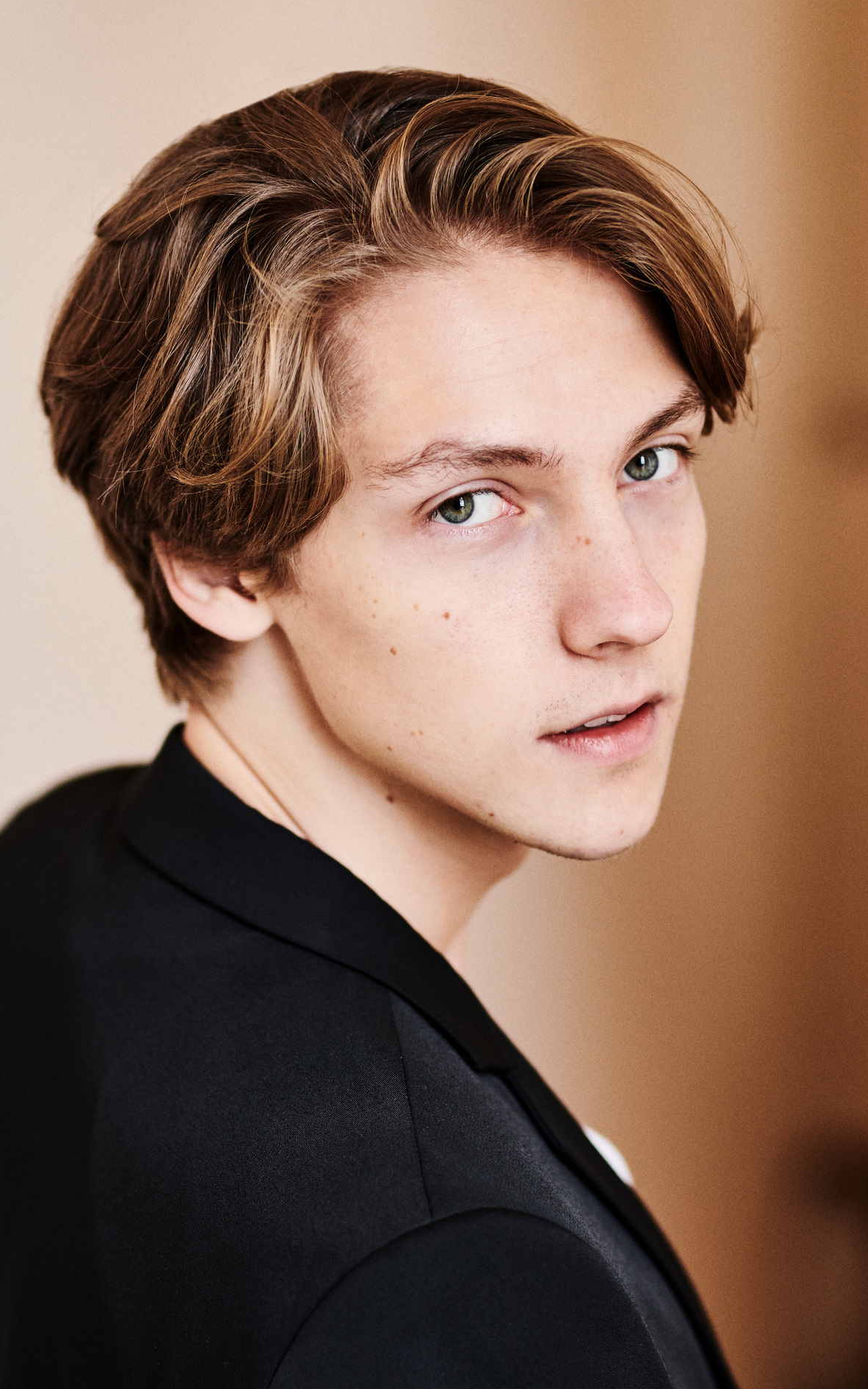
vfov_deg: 15.1
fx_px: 5223
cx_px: 429
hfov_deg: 9.5
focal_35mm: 138
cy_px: 795
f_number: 2
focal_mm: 85
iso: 200
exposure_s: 1/320
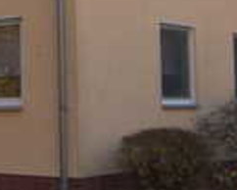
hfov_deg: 15.8
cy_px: 30
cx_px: -69
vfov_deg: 13.2
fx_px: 814
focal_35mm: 116
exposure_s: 1/160
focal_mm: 5
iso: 50
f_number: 2.8
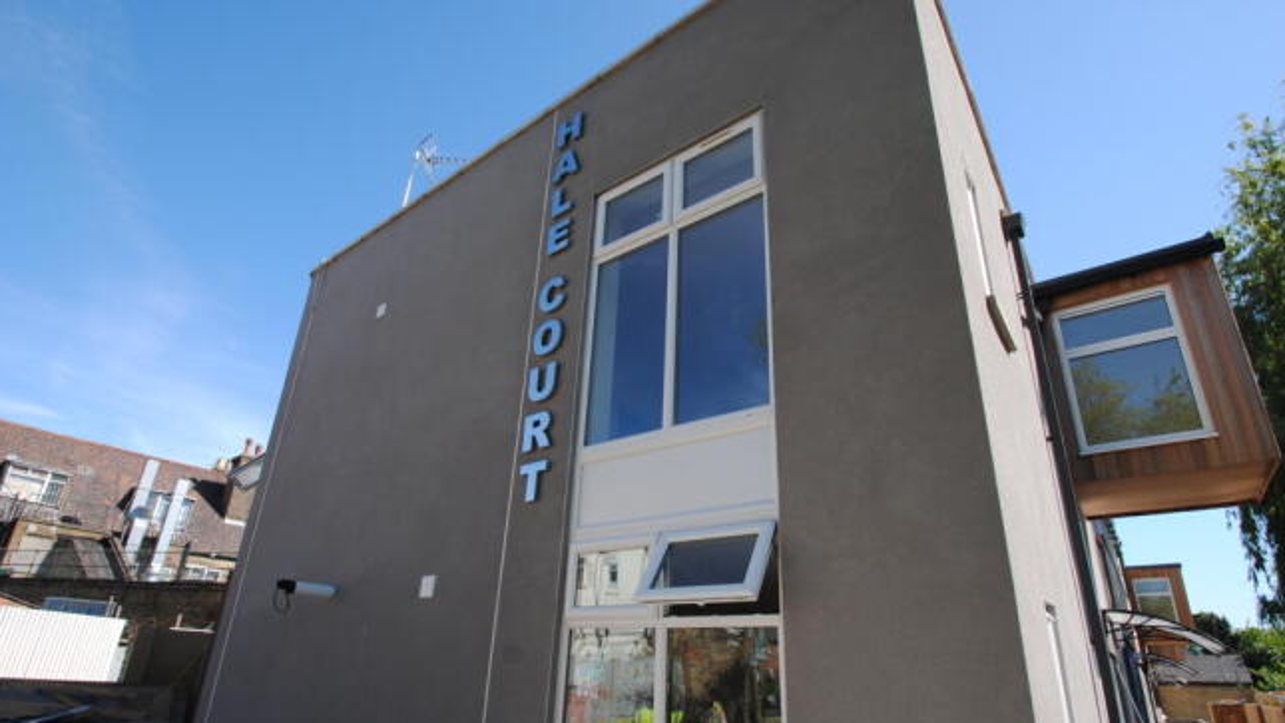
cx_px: 644
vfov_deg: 62.2
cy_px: 403
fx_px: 597
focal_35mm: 18
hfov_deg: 94.2
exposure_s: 1/200
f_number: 7.1
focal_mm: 11
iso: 100
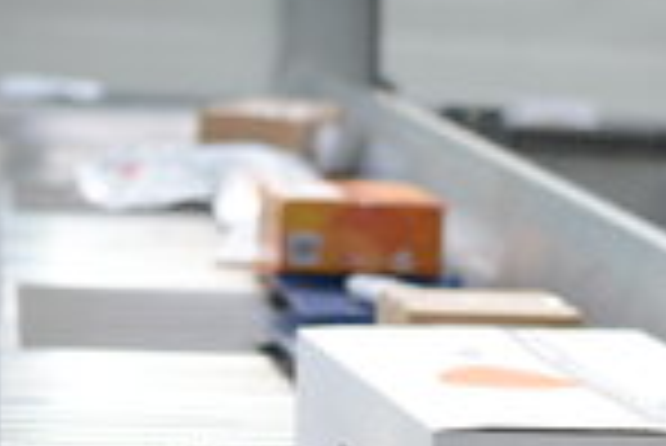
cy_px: 457
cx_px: 504
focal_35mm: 135
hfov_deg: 15.1
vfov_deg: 10.1
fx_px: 2500
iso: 640
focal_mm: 50
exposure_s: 1/400
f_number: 2.2
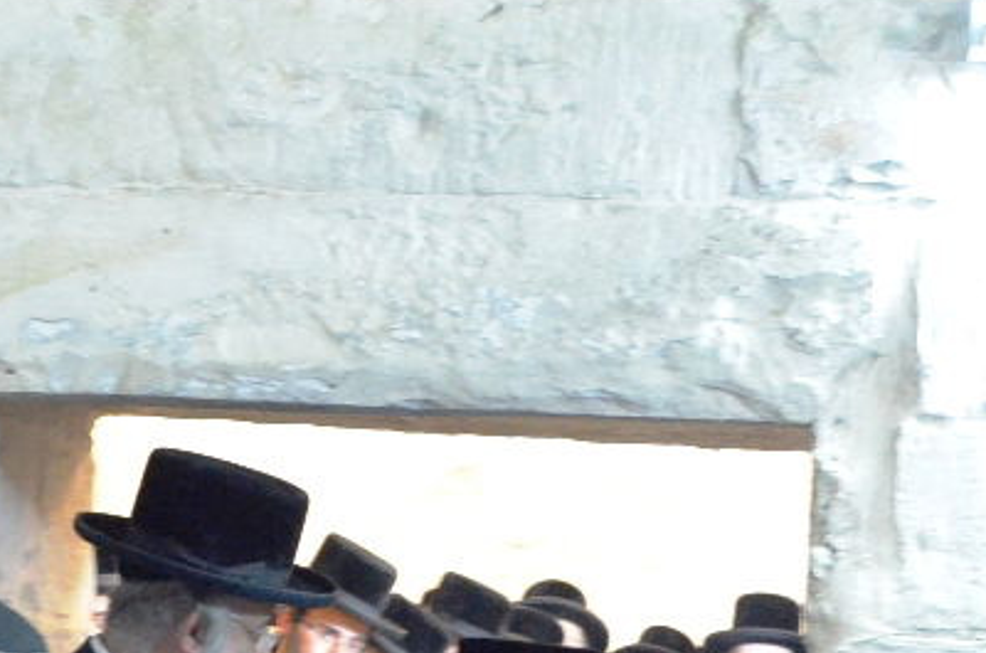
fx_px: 3158
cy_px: 988
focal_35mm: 116
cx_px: 345
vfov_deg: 11.3
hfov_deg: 17.7
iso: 6400
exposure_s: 1/25
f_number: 4
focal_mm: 25
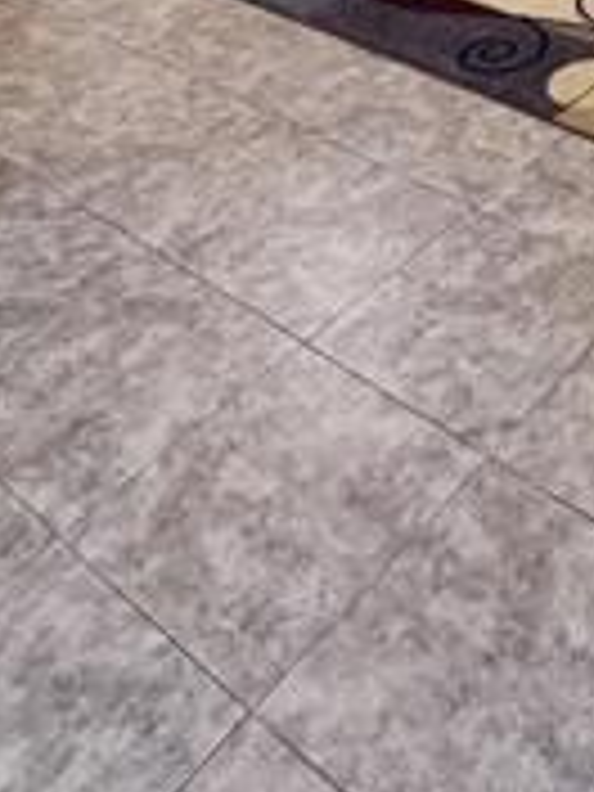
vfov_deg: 24.9
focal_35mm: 51
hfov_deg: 25.8
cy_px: -490
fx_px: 1167
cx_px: 698
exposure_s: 1/120
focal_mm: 2.22
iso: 250
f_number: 2.2
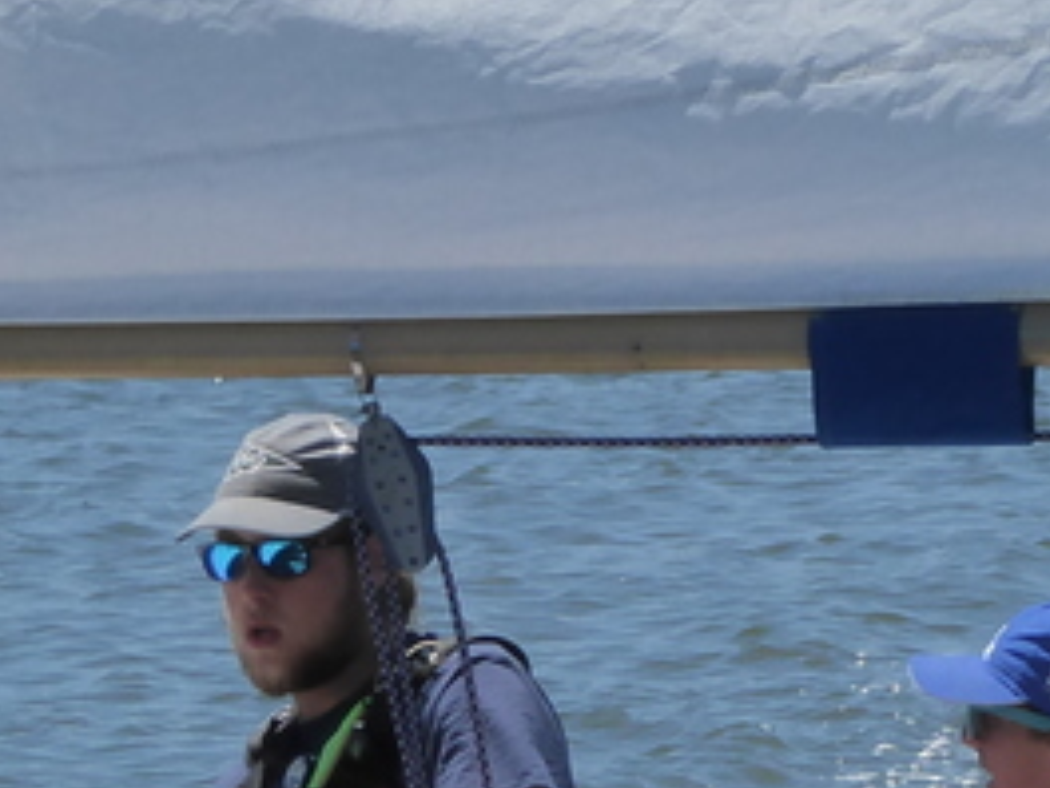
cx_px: 724
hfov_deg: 3.4
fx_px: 17623
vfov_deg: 2.6
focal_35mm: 581
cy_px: 402
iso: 160
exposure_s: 1/800
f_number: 5.3
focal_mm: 24.2
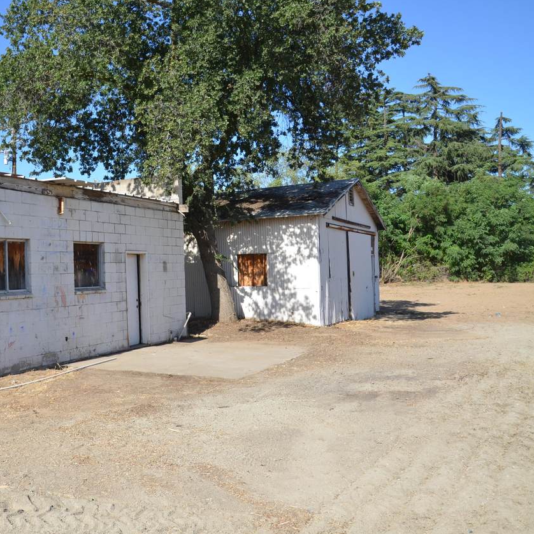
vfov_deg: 47.2
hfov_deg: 45.5
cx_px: 131
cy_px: 266
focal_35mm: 35
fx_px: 611
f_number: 8
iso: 100
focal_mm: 18
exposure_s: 1/250
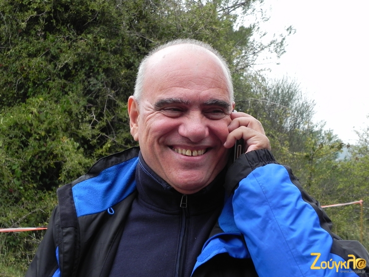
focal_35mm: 66
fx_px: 704
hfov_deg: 29.4
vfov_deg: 22.3
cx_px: 184
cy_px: 138
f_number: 3.5
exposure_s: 1/168
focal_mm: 11.8
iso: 160
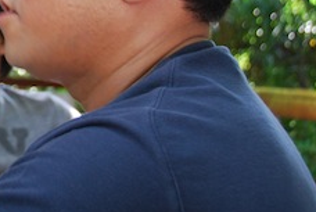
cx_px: -86
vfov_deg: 11.2
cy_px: 0
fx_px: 1076
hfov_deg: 15.9
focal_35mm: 122
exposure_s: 1/30
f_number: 4.2
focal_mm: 31
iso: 320
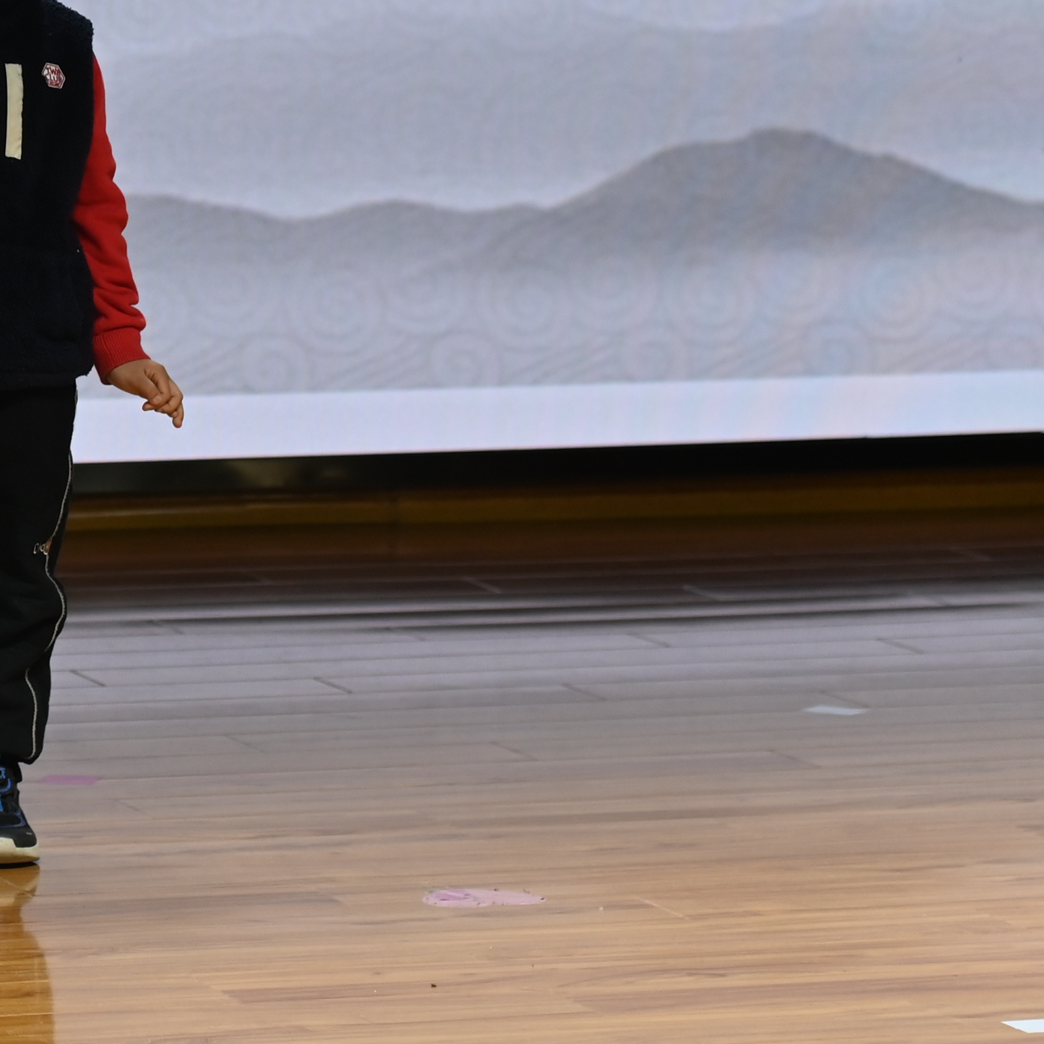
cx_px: -477
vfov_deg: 10.5
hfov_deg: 10.3
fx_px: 5630
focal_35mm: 165
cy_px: -81
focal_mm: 50
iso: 400
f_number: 4
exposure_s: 1/250
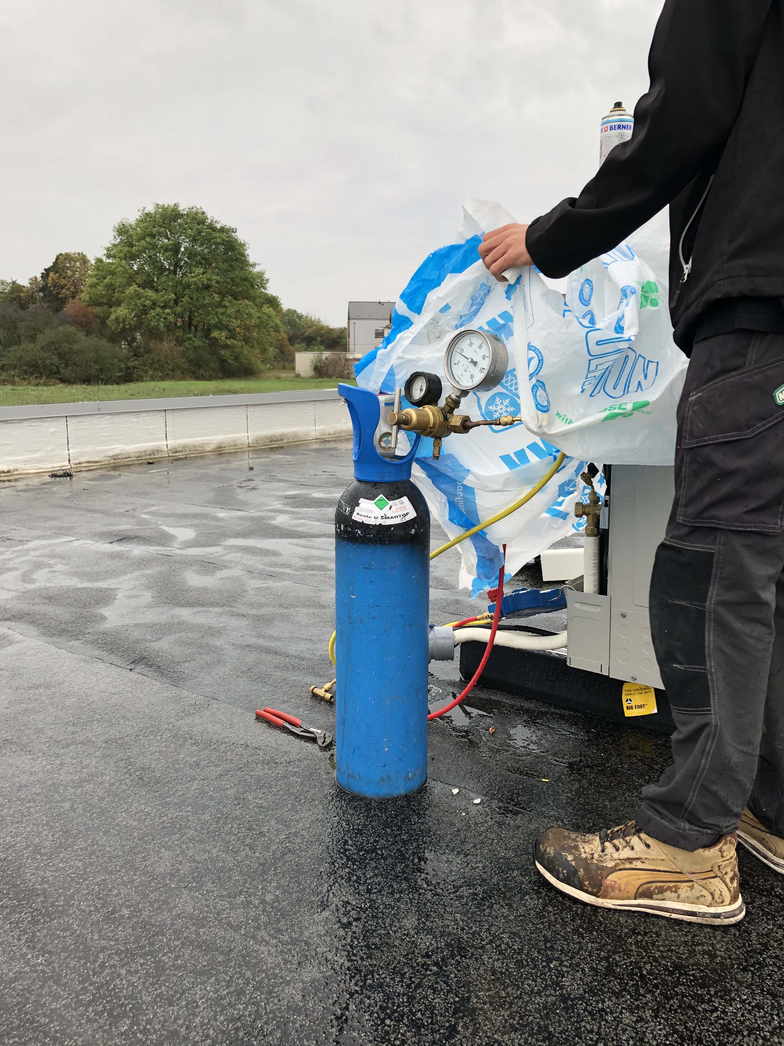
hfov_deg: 49.7
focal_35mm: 28
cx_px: 392
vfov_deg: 63.4
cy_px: 523
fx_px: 846
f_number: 1.8
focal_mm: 3.99
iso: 20
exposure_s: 1/129
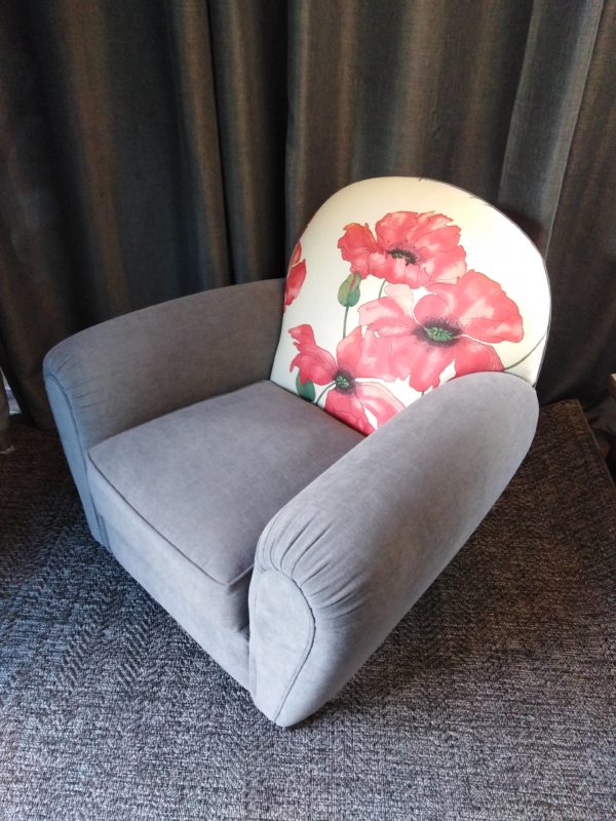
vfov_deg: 67.3
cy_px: 410
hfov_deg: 53.1
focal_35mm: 26
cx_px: 308
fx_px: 617
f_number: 2.2
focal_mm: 3.46
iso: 426
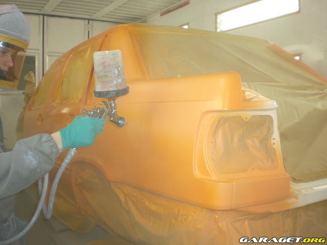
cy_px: 122
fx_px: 340
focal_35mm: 36
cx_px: 164
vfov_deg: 39.7
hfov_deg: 51.4
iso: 100
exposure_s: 1/80
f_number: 3.1
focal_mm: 6.3
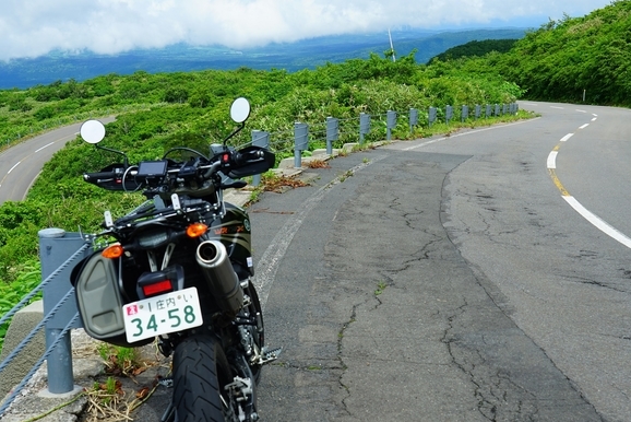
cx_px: 319
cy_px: 253
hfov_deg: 36.9
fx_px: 947
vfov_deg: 25.0
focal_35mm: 54
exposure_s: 1/320
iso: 100
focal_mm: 39
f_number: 8
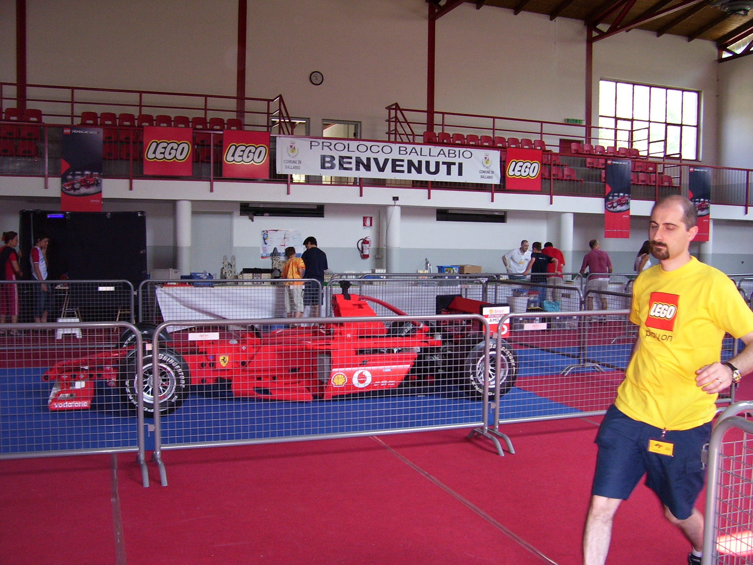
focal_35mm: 34
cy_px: 282
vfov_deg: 41.8
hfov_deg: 54.0
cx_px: 376
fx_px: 740
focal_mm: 5.6
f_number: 2.7
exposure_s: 1/60
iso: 125
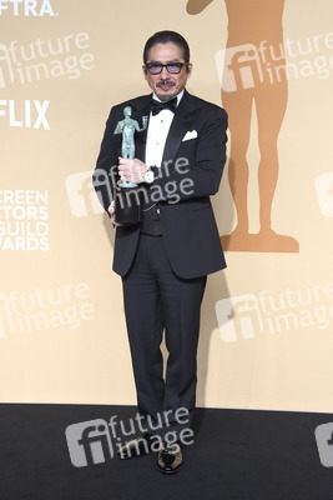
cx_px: 166
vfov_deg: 34.5
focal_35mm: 58
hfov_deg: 23.4
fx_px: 804
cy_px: 250
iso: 2000
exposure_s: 1/250
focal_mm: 58
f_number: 5.6
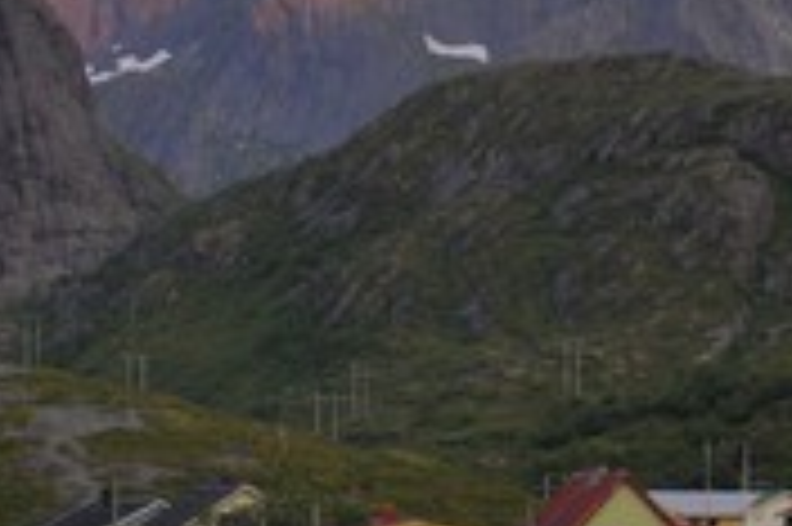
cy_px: 162
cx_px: 263
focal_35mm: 187
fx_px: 4110
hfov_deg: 11.0
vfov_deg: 7.3
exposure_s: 1/100
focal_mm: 52
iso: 100
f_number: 2.8
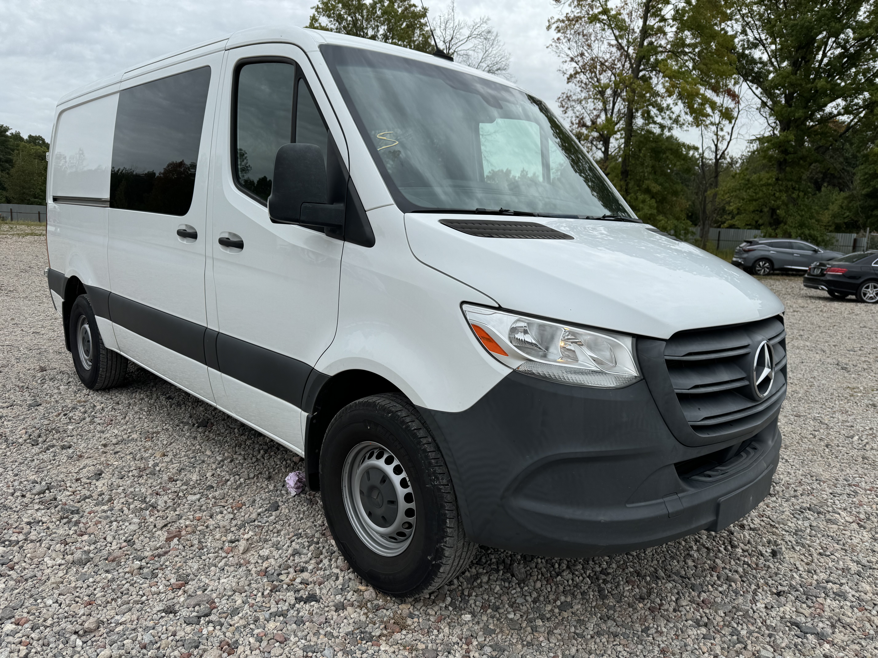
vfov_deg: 56.8
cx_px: 439
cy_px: 329
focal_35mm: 24
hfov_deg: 71.6
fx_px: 609
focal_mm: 6.76
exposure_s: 1/3096
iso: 80
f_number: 1.78
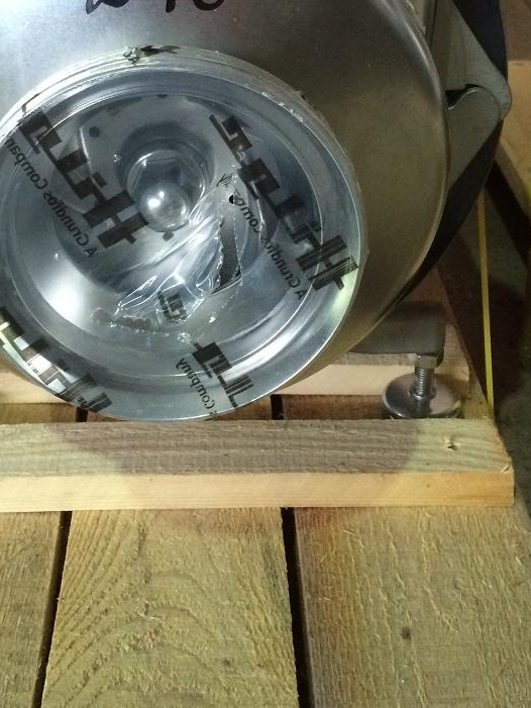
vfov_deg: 33.9
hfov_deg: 27.0
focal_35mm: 54
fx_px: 1104
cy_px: 90
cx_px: 205
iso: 320
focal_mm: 4.15
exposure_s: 1/33
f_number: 2.2
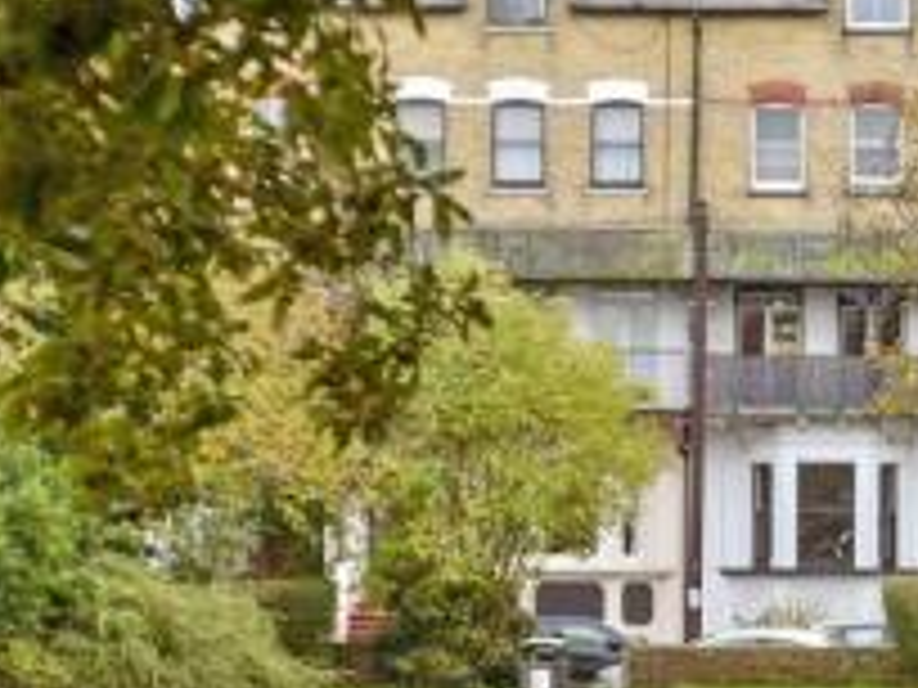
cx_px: 961
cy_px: 335
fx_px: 4880
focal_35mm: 184
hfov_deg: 10.6
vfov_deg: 8.1
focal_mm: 55
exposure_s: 1/125
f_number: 8
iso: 250
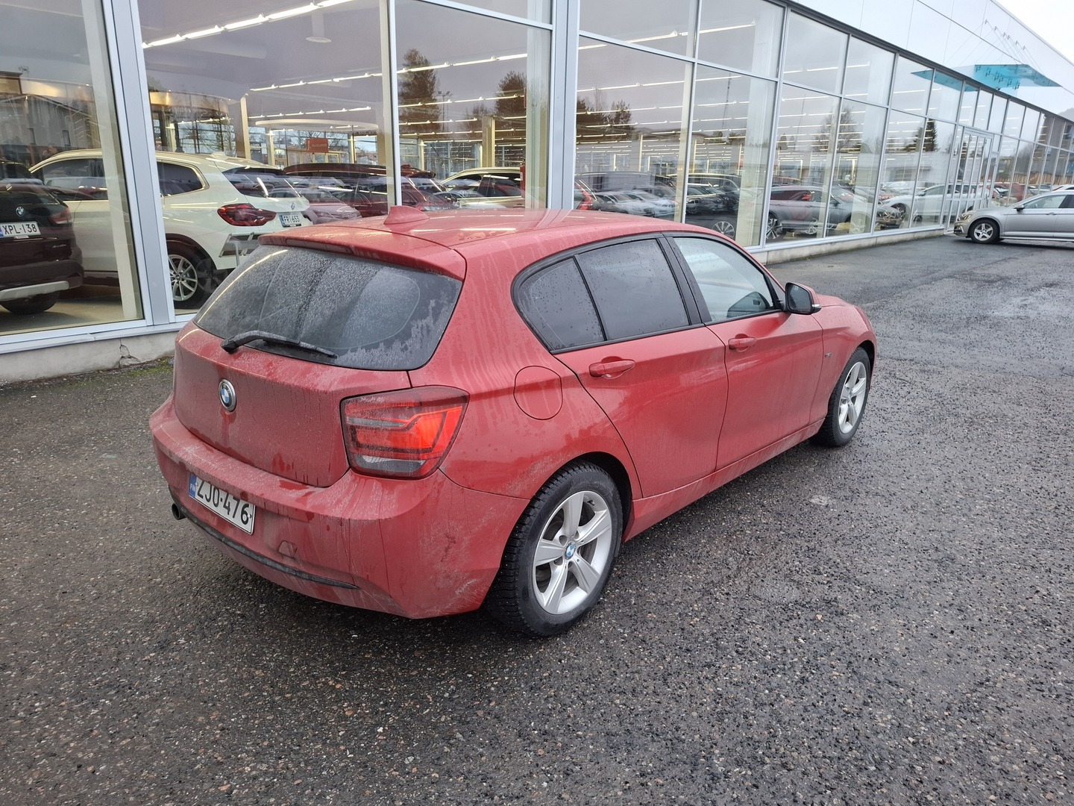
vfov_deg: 58.9
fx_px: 714
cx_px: 537
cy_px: 403
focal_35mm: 23
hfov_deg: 73.9
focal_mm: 5.54
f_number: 1.8
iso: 250
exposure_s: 1/100
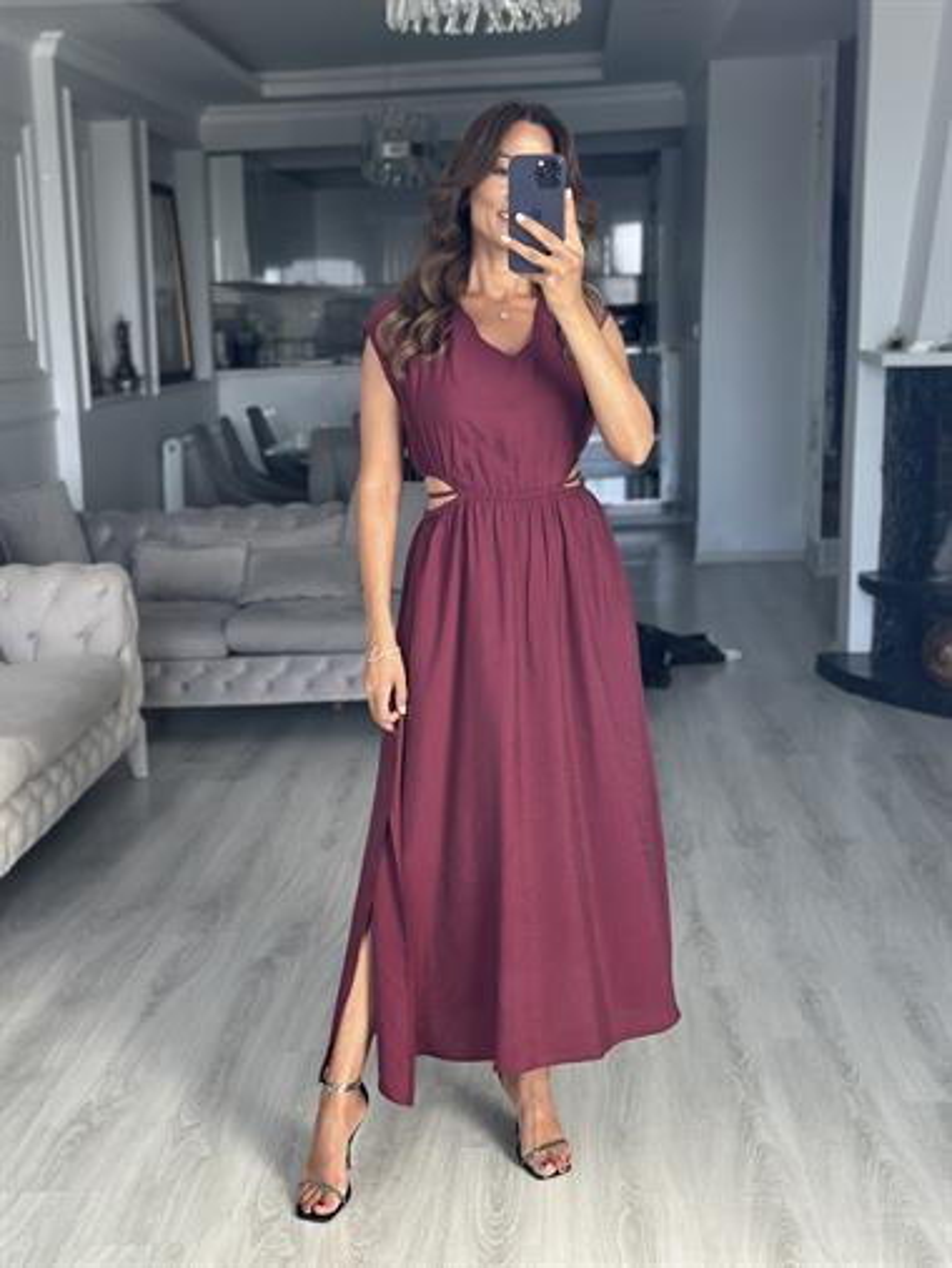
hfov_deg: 30.3
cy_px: 634
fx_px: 1759
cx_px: 476
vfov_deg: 39.6
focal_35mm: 48
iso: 100
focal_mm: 6.86
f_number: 1.78
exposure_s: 1/121
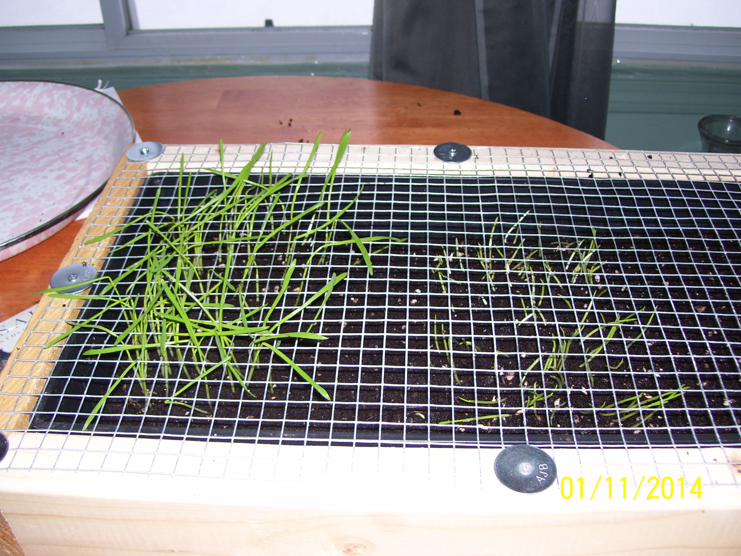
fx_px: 792
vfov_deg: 38.7
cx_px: 370
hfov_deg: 50.1
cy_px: 278
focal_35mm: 37
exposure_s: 1/60
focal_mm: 6
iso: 80
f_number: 2.7
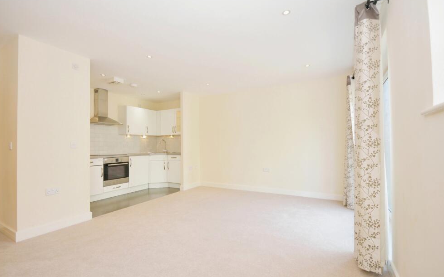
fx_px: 194
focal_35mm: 16
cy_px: 141
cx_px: 214
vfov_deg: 71.2
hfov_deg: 97.8
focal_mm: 10
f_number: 6.3
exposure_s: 1/60
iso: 500
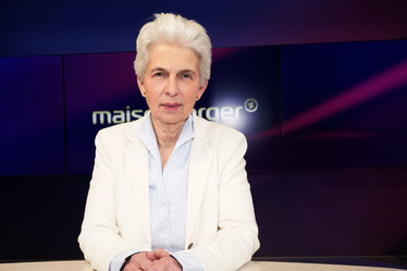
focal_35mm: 41
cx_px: 178
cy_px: 149
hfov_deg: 47.3
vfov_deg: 32.6
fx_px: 463
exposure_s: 1/160
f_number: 5
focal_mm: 34
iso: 2000
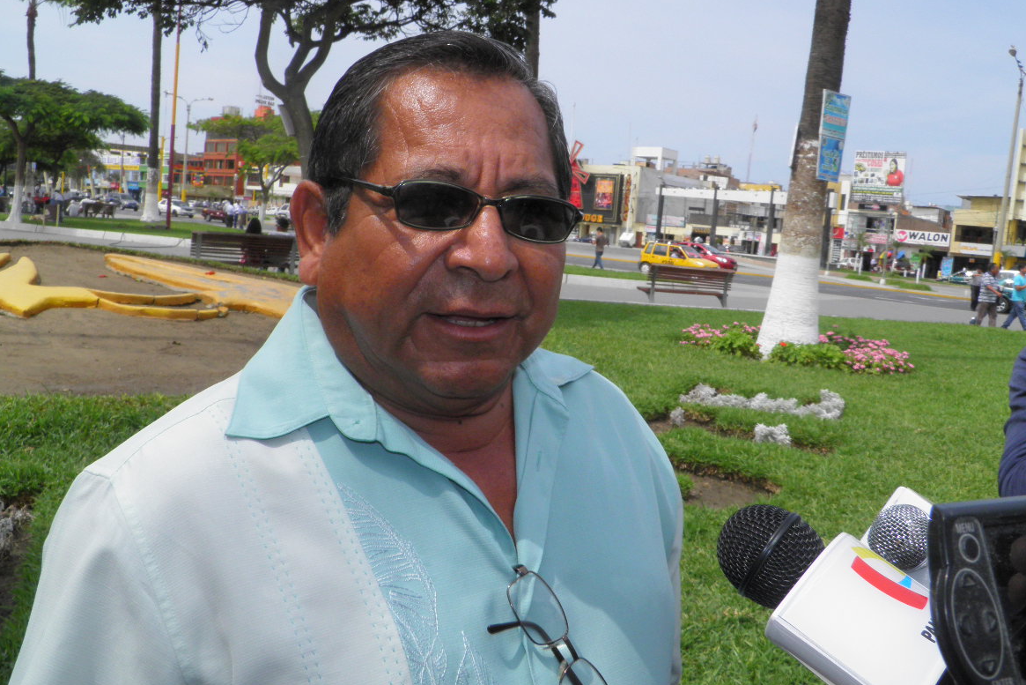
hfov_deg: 58.7
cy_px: 320
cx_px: 491
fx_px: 912
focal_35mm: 32
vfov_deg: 41.1
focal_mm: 4.9
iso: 100
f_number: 5.7
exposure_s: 1/500
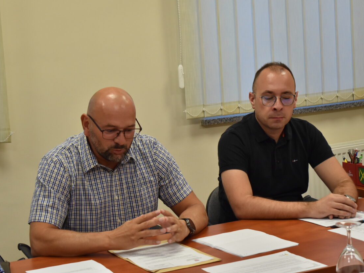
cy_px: 137
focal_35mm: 82
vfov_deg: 18.0
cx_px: 184
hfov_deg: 23.8
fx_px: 862
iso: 1100
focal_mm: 50
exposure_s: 1/125
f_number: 5.6
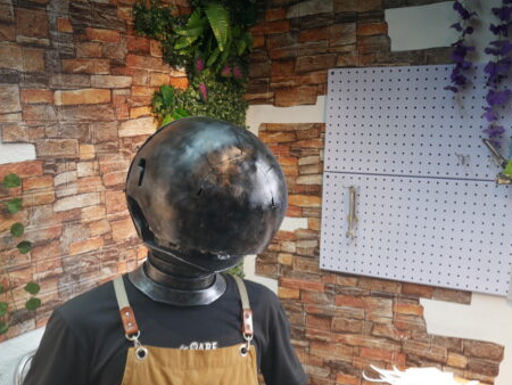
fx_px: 592
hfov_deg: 46.7
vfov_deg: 35.8
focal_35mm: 40
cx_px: 222
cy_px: 240
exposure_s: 1/160
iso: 400
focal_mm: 15
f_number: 10
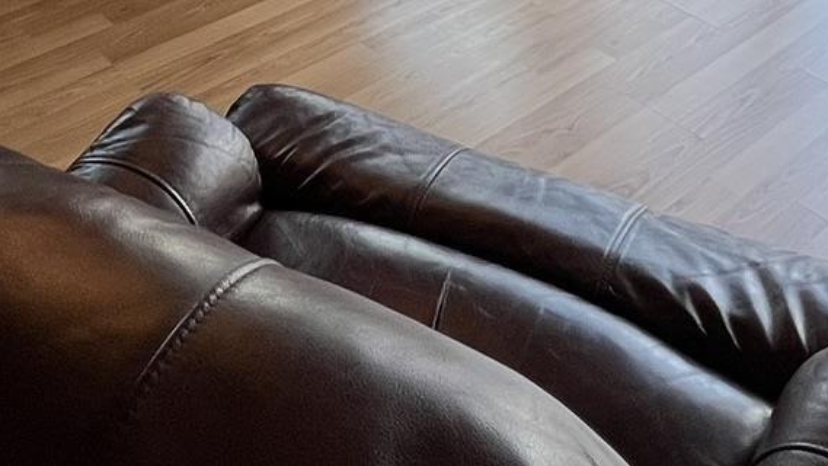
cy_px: -489
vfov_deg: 16.9
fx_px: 1120
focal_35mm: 51
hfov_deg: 40.6
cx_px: 393
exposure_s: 1/120
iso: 50
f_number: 1.8
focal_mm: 1.57
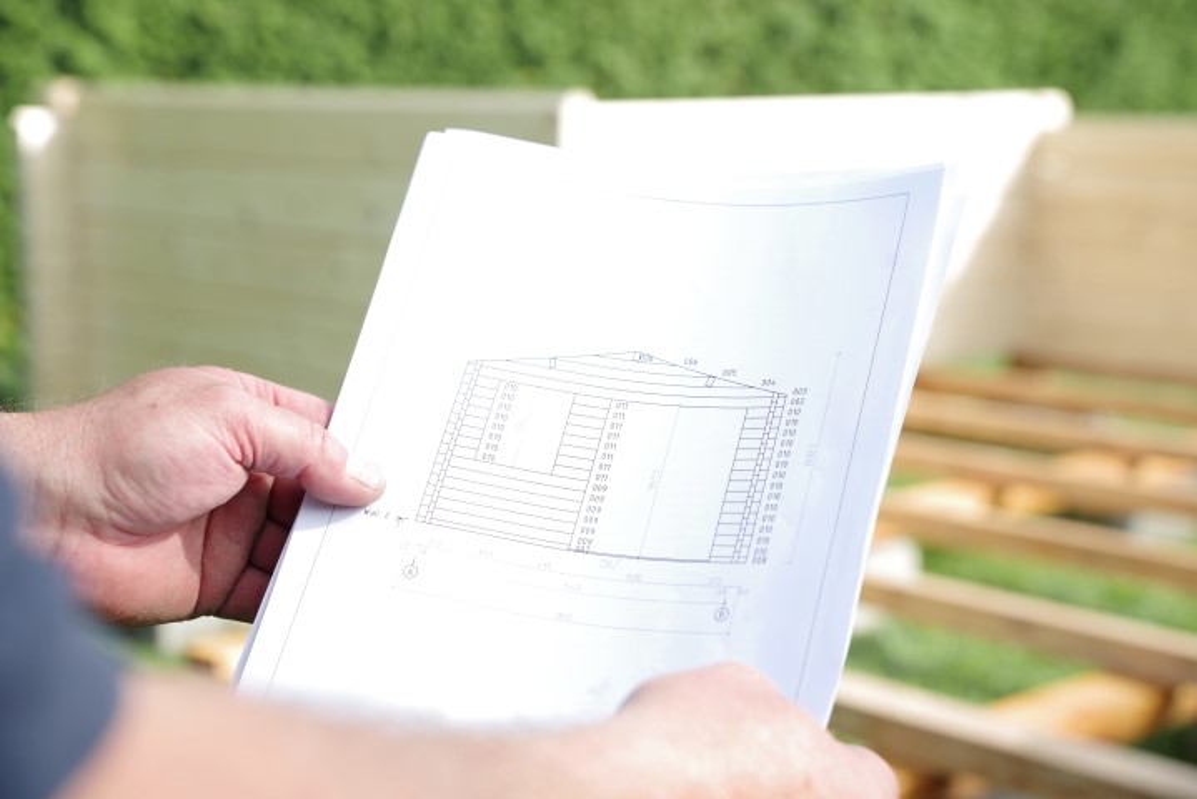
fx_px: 2328
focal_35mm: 70
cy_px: 400
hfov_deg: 28.8
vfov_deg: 19.5
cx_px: 598
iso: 100
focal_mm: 70
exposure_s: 1/100
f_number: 5.6
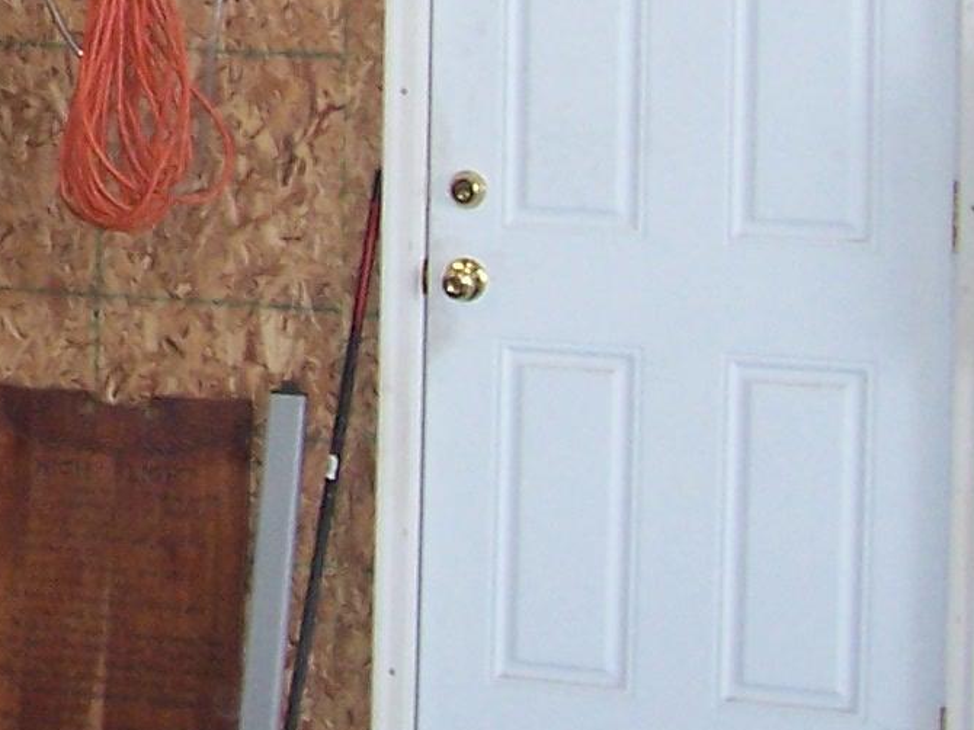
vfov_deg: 11.1
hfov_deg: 14.2
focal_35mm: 130
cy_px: -284
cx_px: -499
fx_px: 3657
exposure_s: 1/60
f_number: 2.7
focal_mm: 5.6
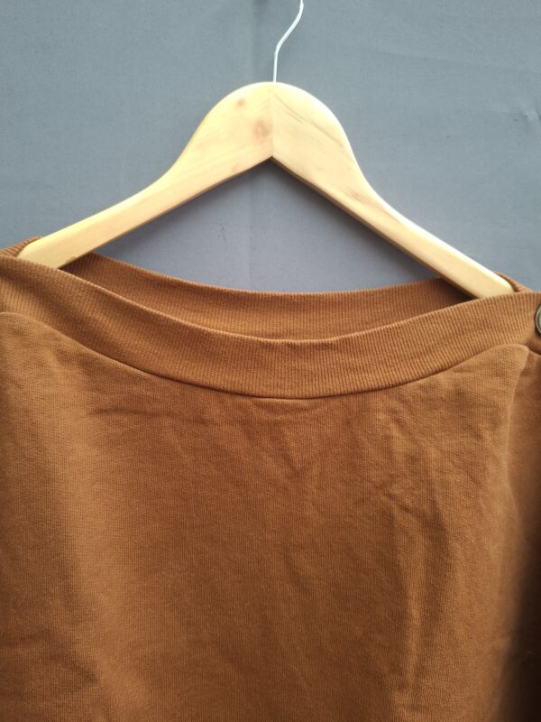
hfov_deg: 58.9
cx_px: 270
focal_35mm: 23
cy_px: 361
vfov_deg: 73.9
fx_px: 479
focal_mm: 5.54
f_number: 1.8
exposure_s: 1/100
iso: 100
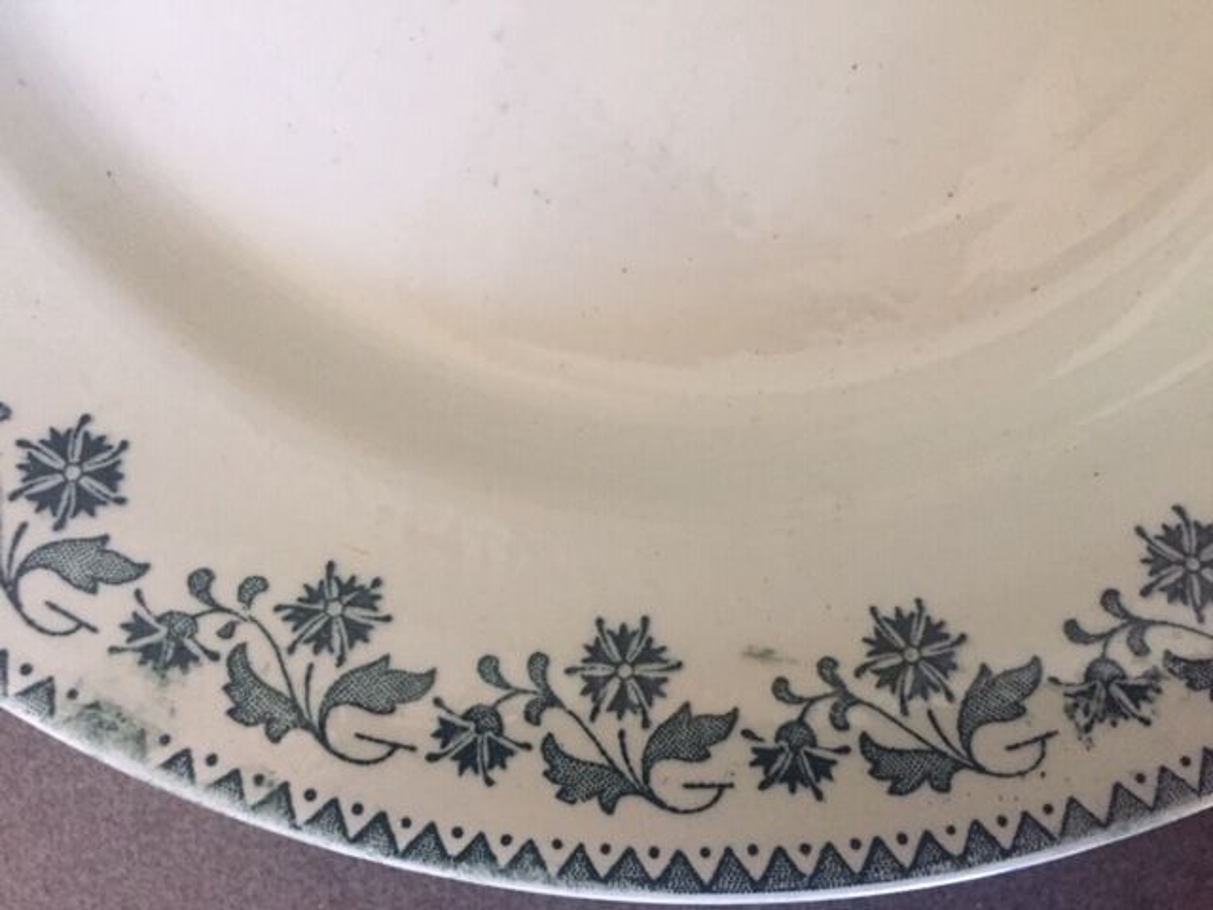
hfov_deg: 61.7
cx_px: 606
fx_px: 1016
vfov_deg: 48.2
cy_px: 455
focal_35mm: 29
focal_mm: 4.15
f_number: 2.2
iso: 320
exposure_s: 1/25
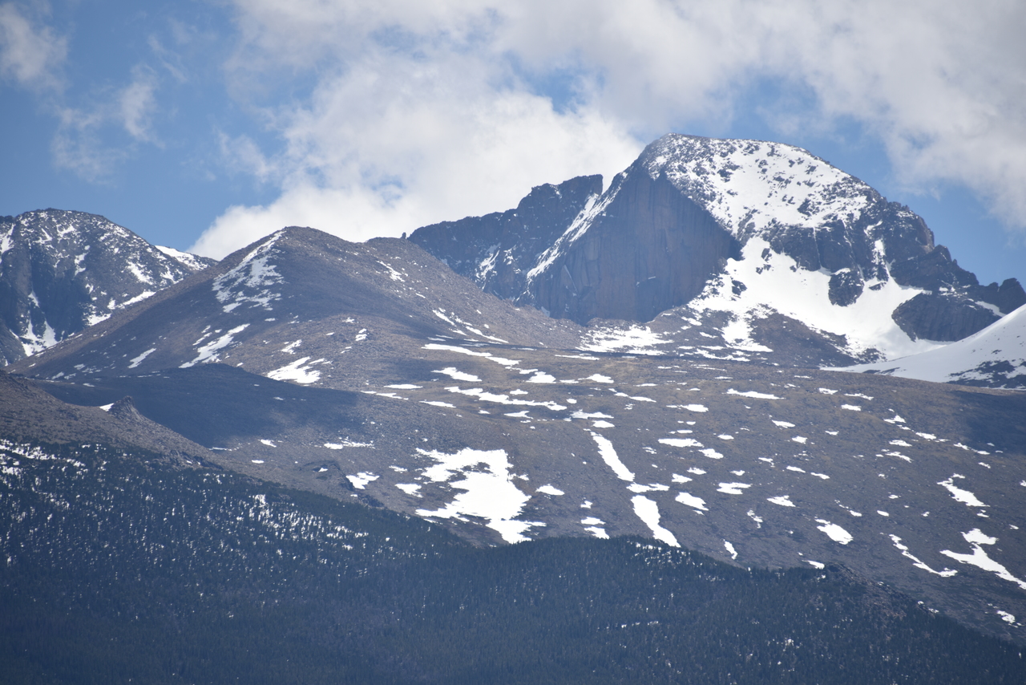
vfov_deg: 4.6
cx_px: 513
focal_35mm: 300
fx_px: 8551
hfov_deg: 6.9
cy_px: 342
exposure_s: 1/640
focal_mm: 300
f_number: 7.1
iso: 100
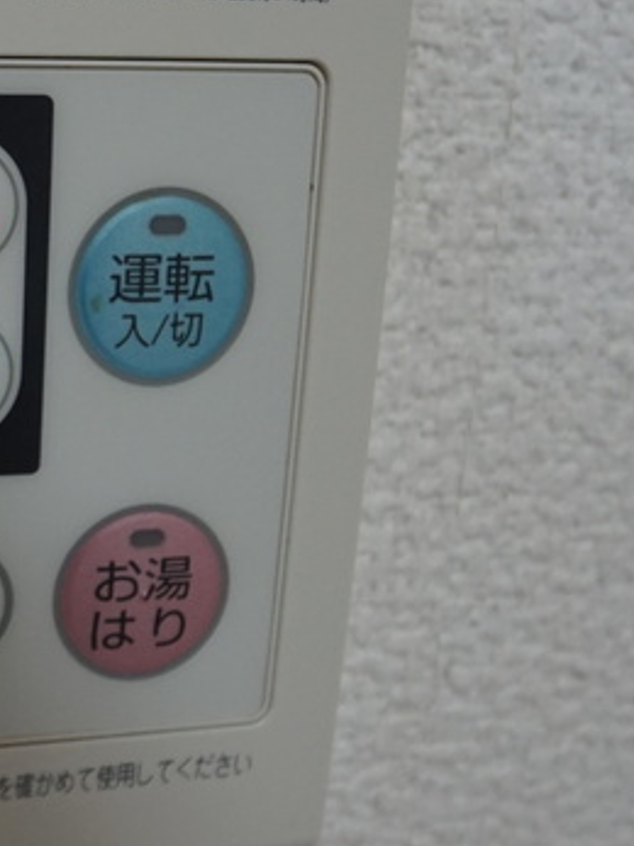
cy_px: 439
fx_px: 1100
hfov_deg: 27.2
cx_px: -178
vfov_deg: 42.1
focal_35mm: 45
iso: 640
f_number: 4
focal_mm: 10
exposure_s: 1/160
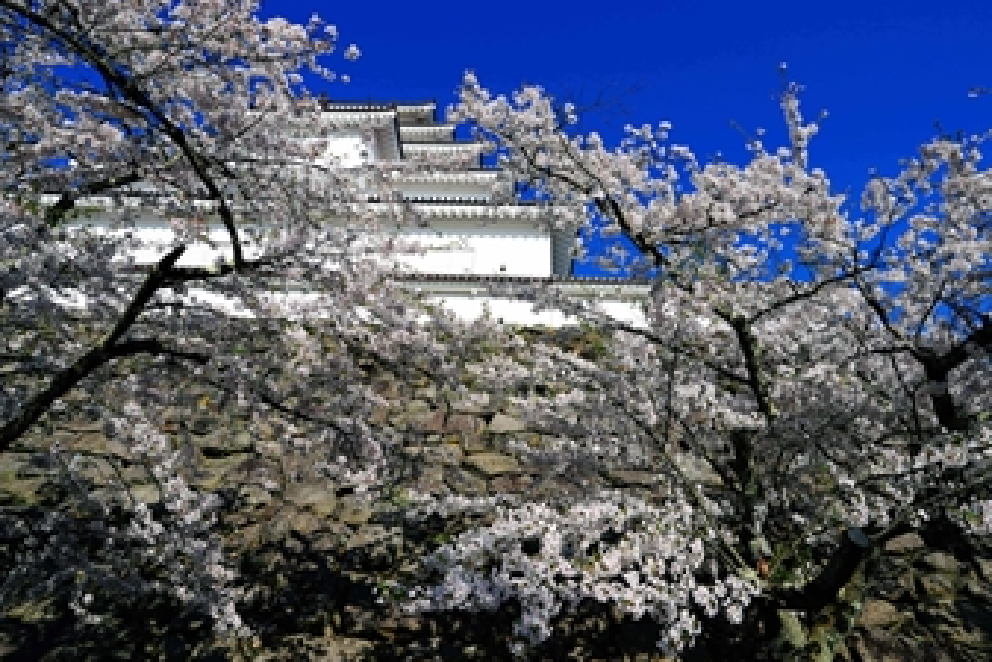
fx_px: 524
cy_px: 275
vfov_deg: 64.2
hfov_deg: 86.8
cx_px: 527
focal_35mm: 19
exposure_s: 1/400
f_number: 8
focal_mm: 16
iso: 100
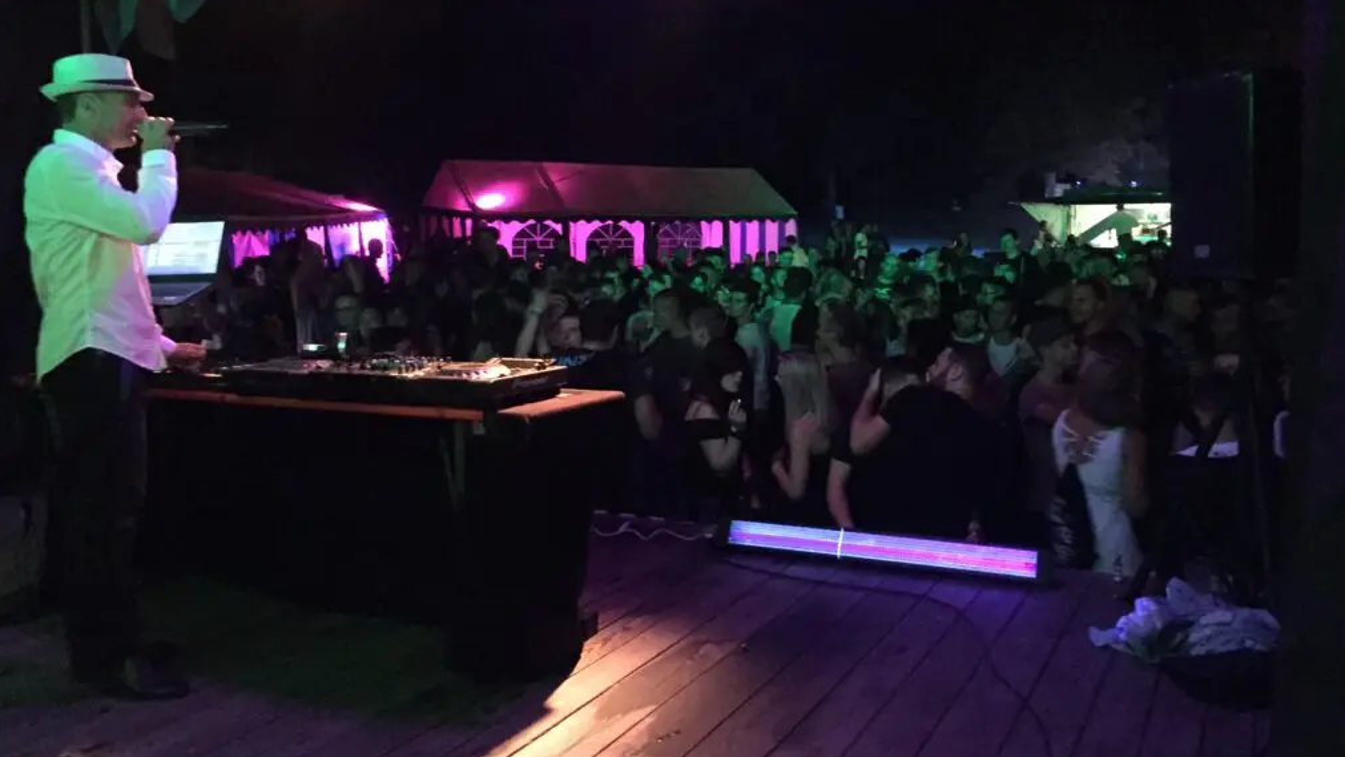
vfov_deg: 36.6
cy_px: 307
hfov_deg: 61.0
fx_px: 1141
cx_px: 676
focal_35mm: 32
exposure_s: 1/17
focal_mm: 4.15
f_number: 2.2
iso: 1600
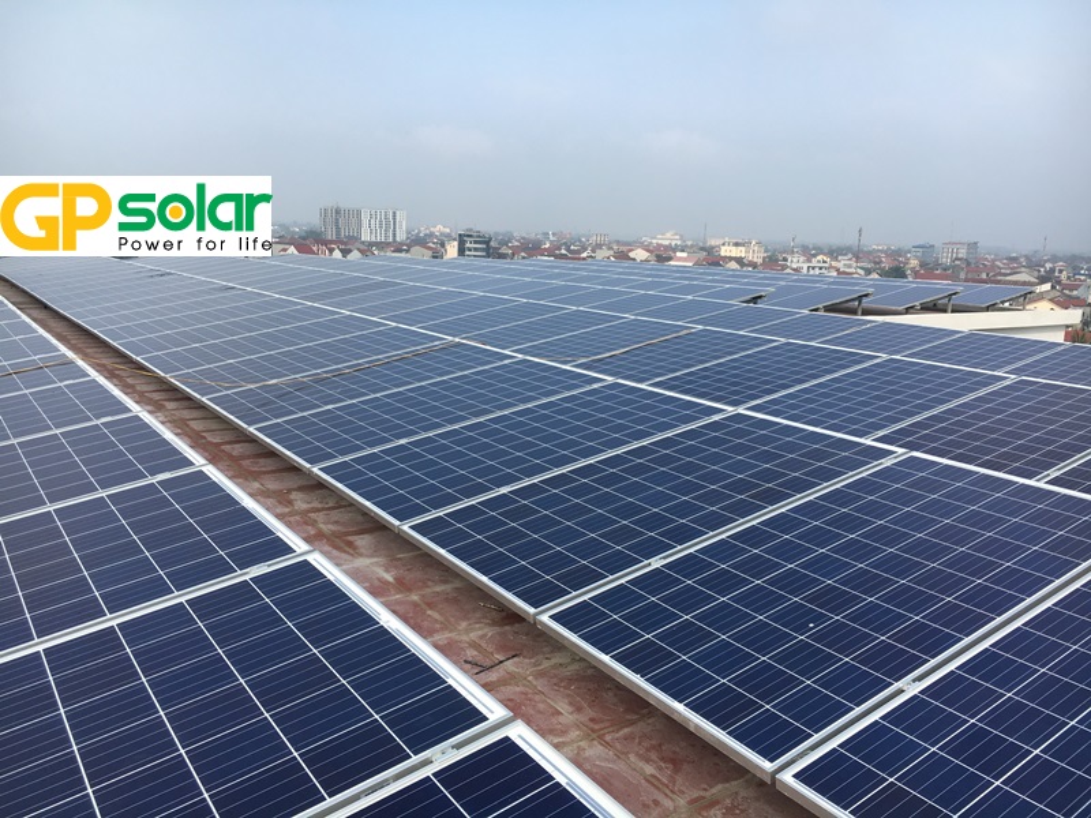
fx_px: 914
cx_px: 546
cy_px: 409
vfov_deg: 48.2
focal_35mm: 29
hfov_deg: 61.7
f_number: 2.2
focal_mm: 4.15
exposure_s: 1/938
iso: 25
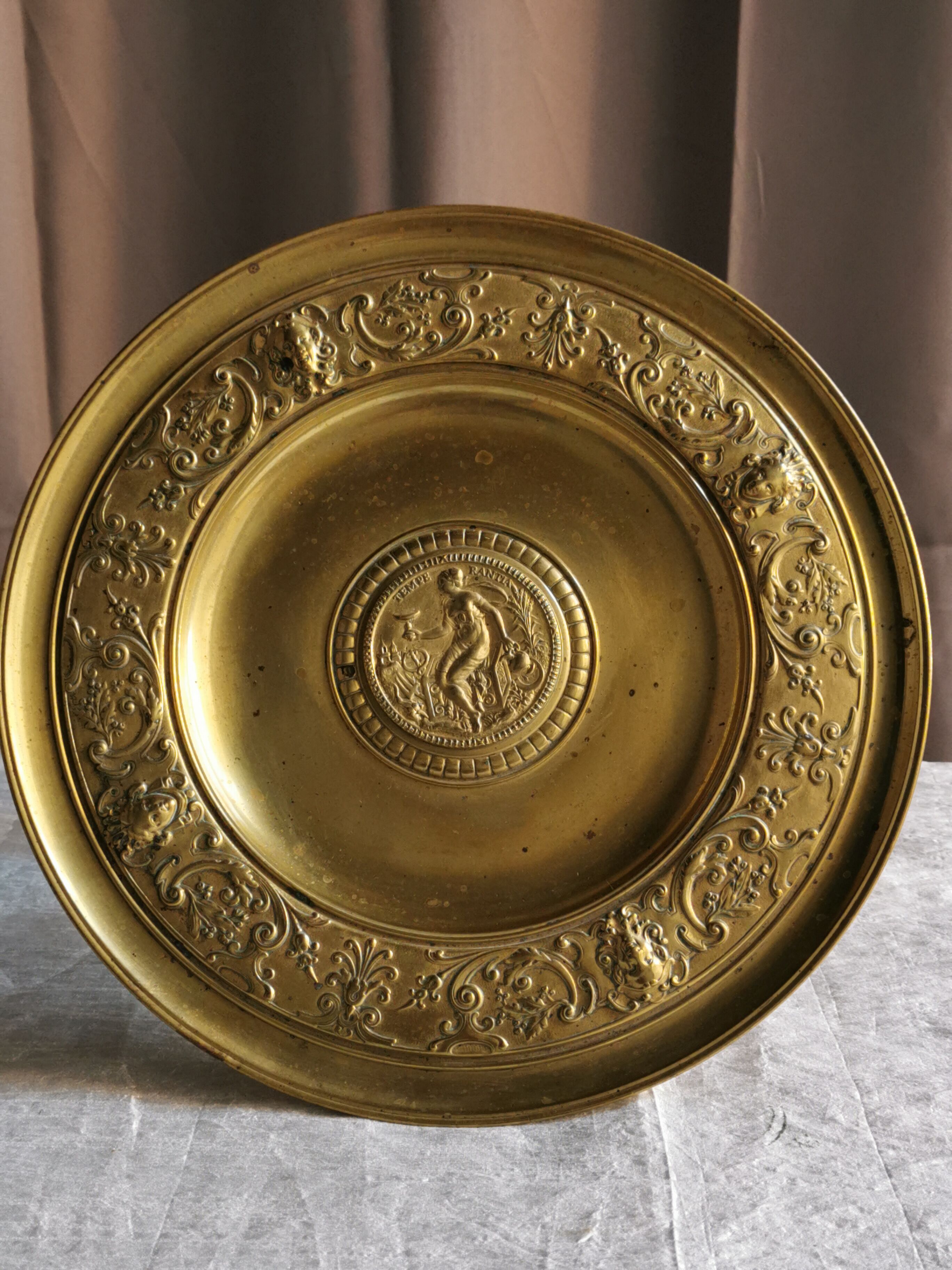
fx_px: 1650
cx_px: 476
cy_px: 635
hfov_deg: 32.2
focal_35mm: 45
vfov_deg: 42.1
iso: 100
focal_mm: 5.58
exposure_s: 1/100
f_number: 1.8
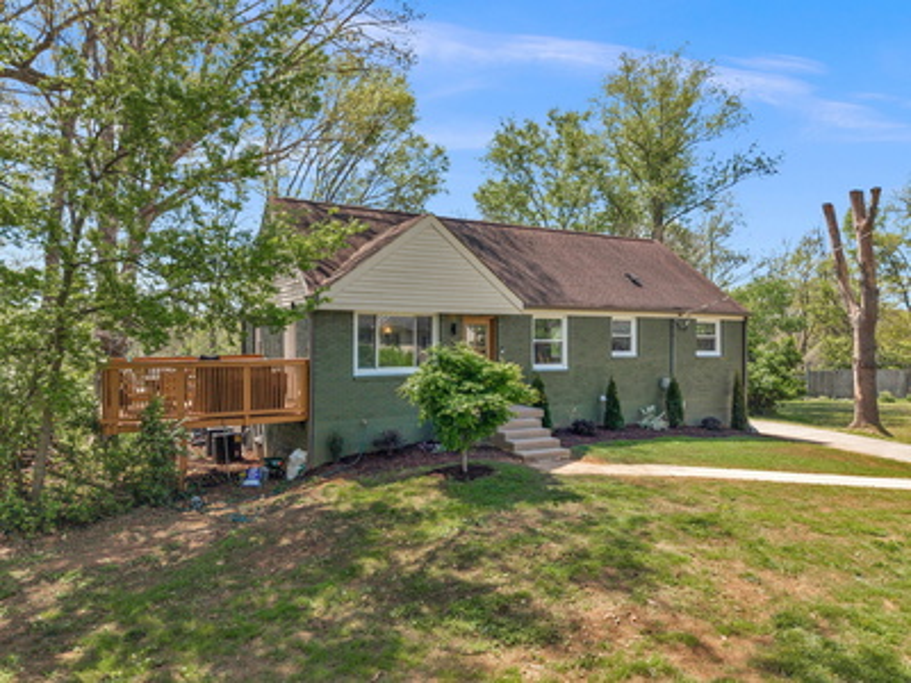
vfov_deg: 56.8
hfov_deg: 71.6
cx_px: 456
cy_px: 342
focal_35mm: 24
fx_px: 632
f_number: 1.8
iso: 200
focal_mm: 8.67
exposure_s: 1/2500
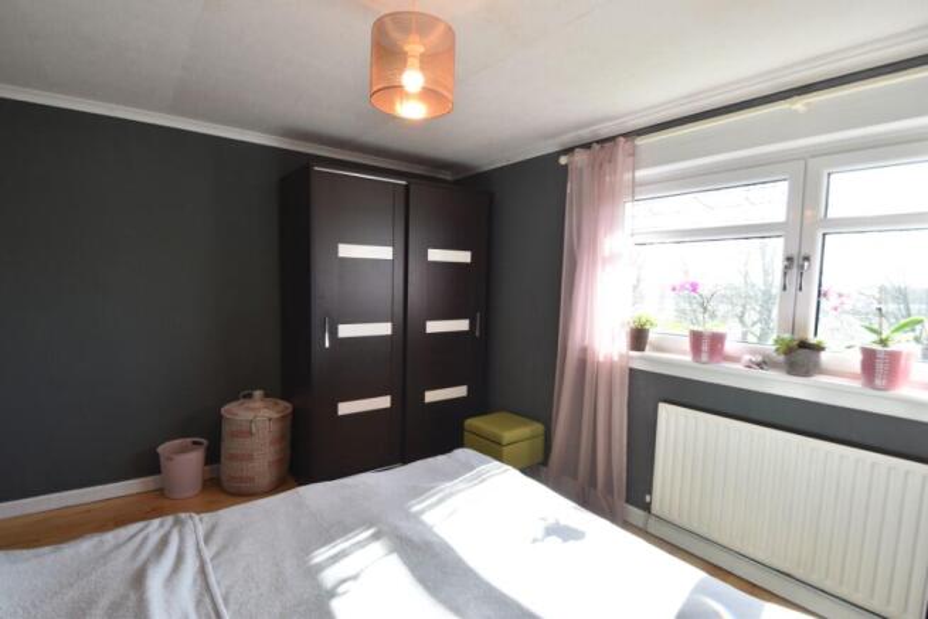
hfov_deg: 95.0
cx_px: 464
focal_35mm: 16
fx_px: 425
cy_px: 310
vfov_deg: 72.1
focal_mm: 11
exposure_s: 1/40
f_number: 5
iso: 100
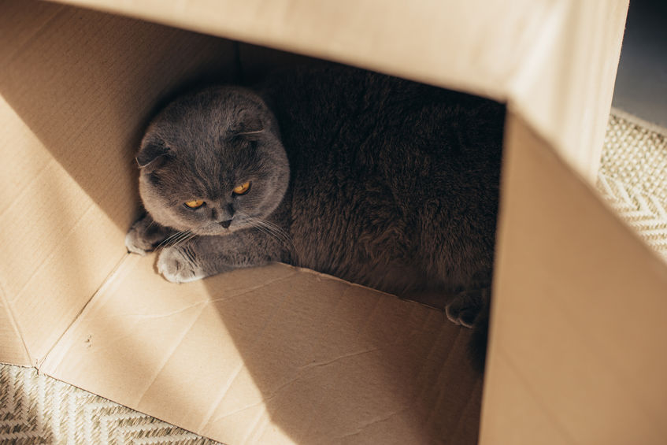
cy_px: 222
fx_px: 926
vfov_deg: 27.0
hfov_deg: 39.6
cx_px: 334
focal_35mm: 50
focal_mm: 50
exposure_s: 1/400
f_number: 3.5
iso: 320
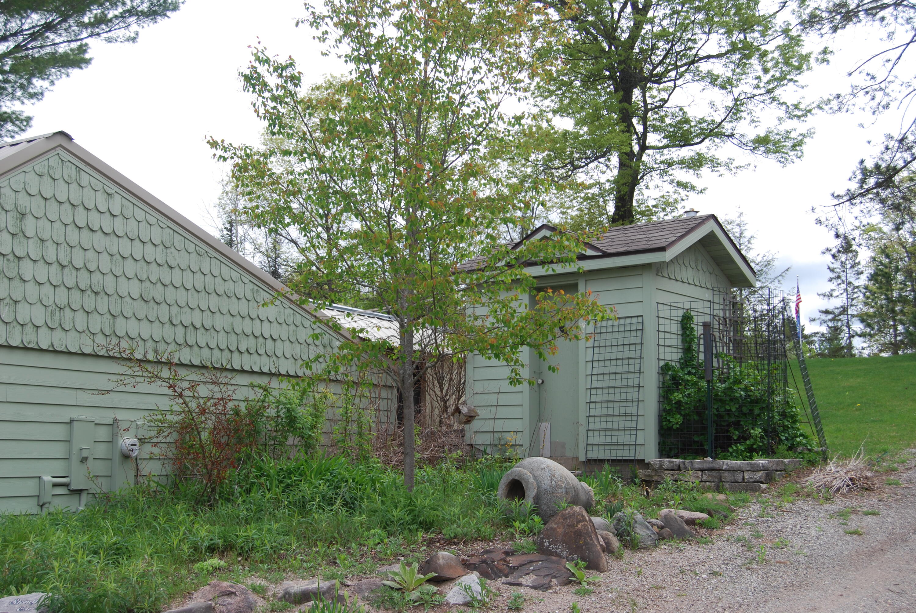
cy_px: 306
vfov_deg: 32.0
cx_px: 458
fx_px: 1070
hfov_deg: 46.3
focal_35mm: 42
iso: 100
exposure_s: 1/200
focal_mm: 28
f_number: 7.1
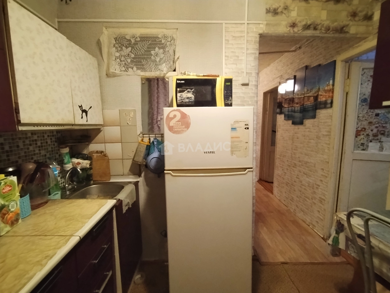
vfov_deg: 74.7
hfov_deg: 91.0
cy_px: 146
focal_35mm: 17
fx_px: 192
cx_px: 195
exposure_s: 1/33.3
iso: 674
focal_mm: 1.42
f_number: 2.2
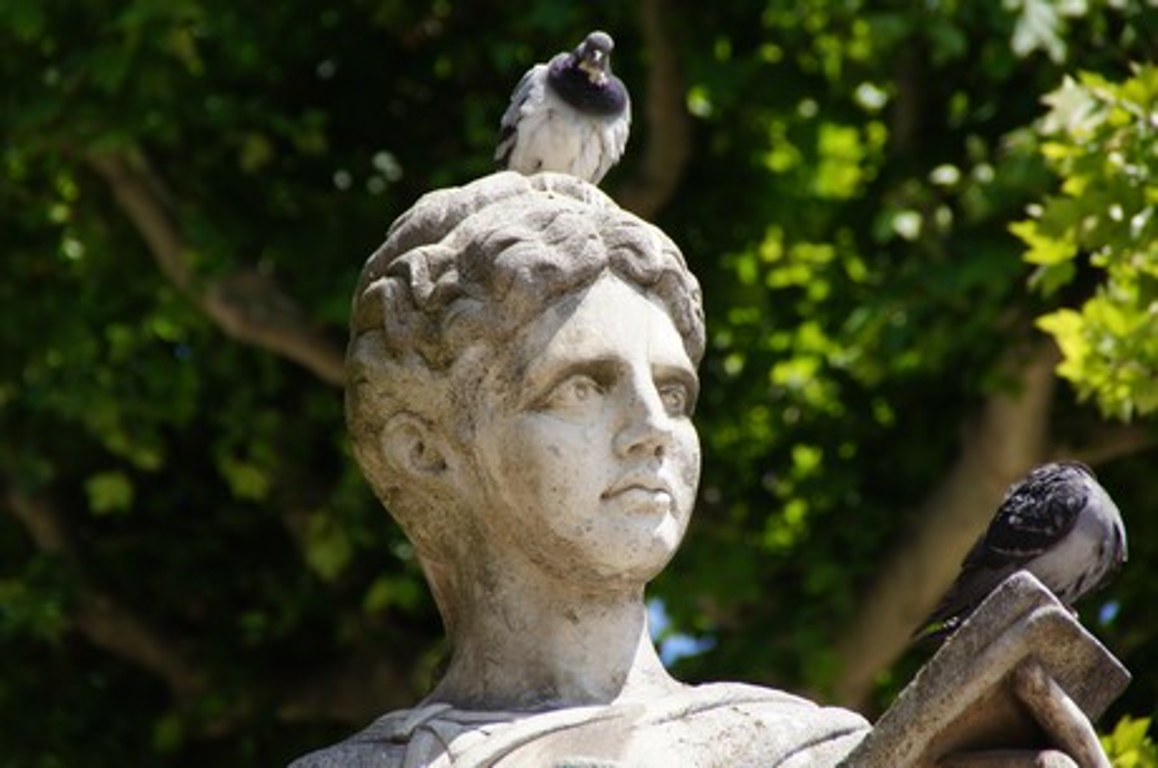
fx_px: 9633
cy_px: 384
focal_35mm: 300
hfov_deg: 6.9
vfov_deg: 4.6
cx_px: 579
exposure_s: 1/320
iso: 125
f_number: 6.3
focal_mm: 200
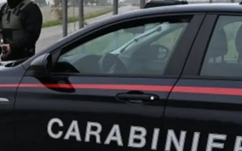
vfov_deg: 13.0
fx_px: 665
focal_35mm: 101
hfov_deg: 19.6
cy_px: 41
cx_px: -39
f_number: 5.6
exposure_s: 1/250
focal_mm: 23.5
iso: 160
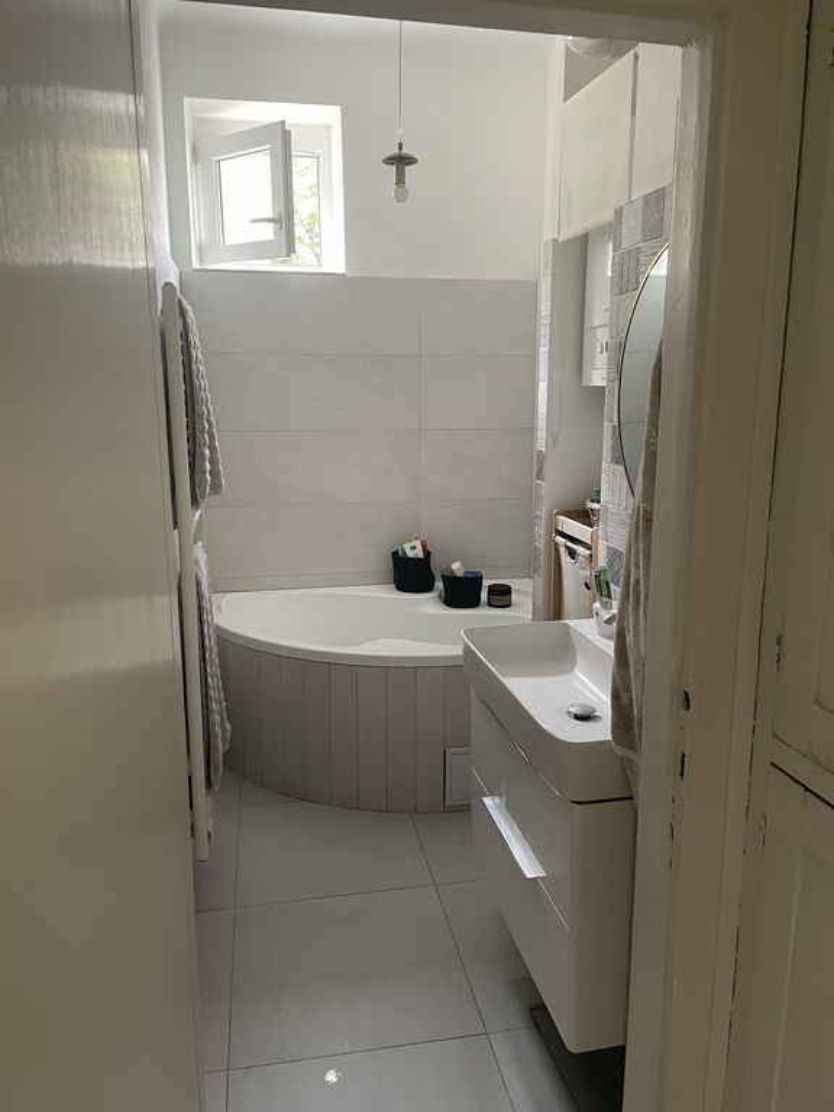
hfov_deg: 53.1
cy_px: 556
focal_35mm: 26
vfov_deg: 67.3
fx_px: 835
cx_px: 417
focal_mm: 4.2
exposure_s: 1/60
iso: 250
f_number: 1.6
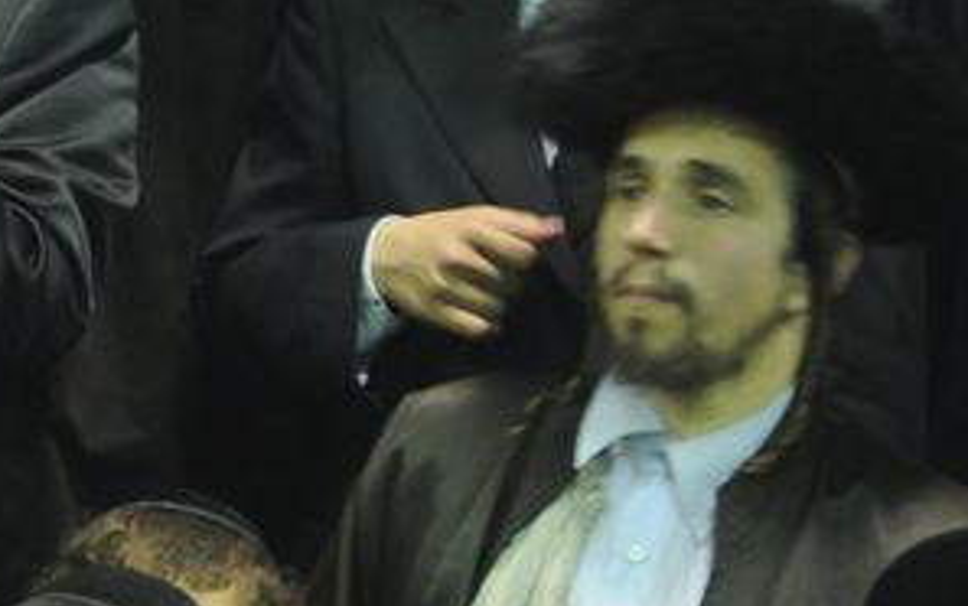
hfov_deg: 4.2
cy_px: 3
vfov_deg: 2.6
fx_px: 13192
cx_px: -205
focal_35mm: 500
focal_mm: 95
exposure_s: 1/25
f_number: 5.3
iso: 640
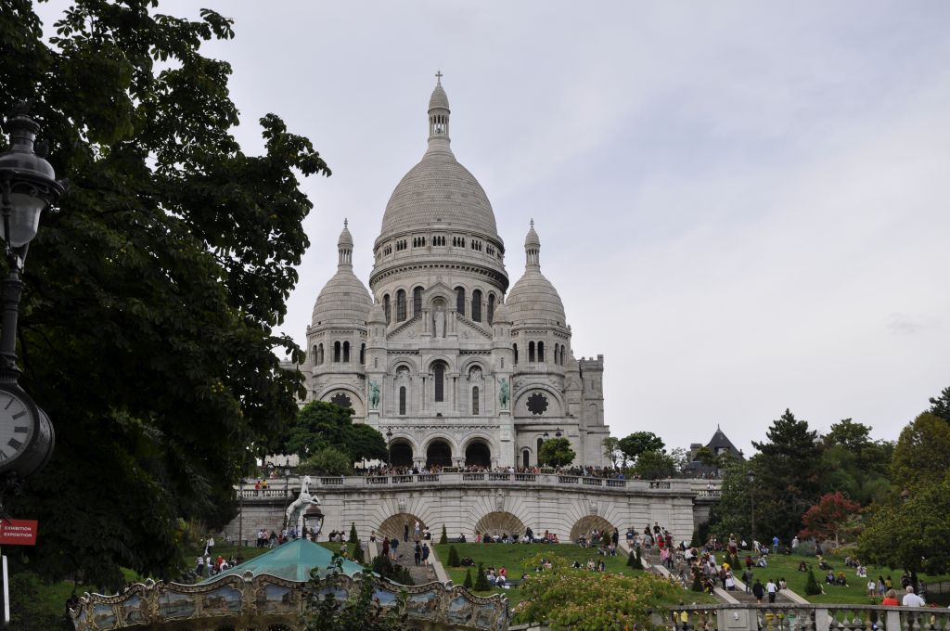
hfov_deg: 29.9
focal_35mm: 68
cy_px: 316
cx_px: 475
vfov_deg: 20.1
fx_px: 1779
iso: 200
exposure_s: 1/320
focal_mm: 45
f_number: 9
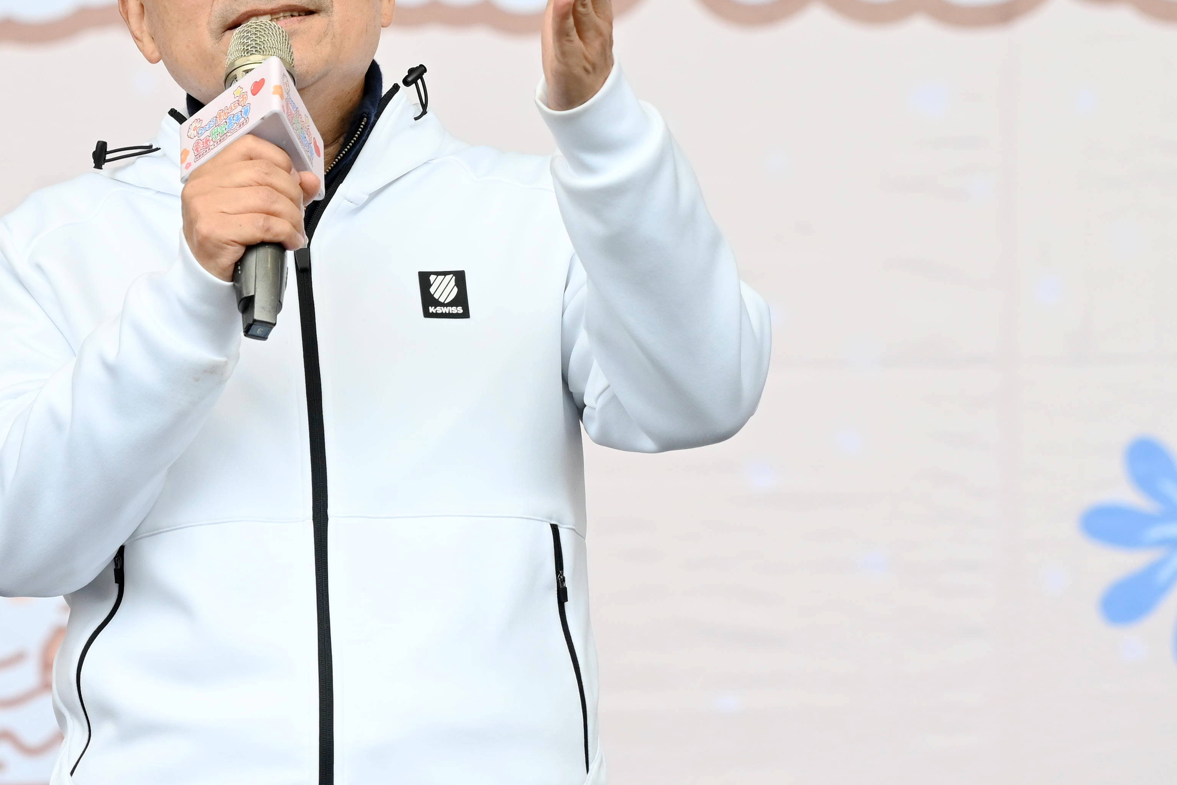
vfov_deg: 4.3
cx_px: 355
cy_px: -26
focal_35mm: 321
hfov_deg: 6.4
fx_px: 10495
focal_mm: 120
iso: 450
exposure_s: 1/250
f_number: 4
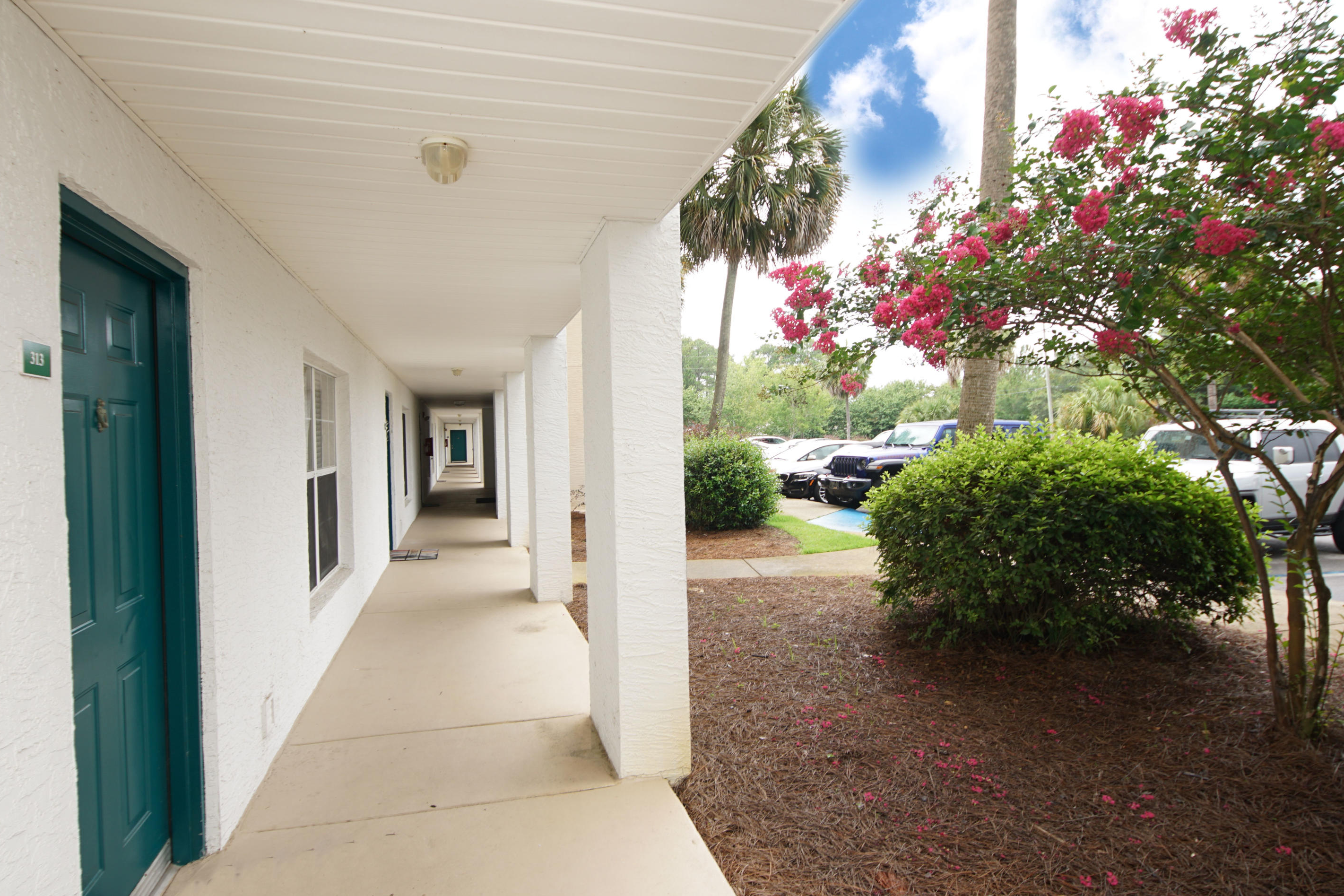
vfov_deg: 64.5
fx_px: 709
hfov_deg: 86.9
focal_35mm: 19
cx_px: 668
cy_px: 451
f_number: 4.5
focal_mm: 12
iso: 100
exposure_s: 1/60
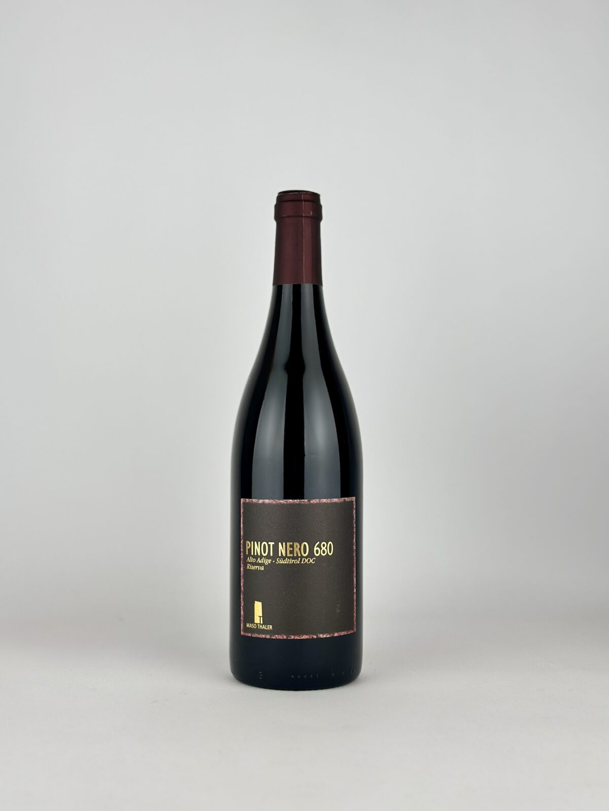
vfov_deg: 39.7
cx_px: 304
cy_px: 406
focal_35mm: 48
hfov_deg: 30.3
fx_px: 1126
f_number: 1.78
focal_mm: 6.86
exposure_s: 1/642
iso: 80
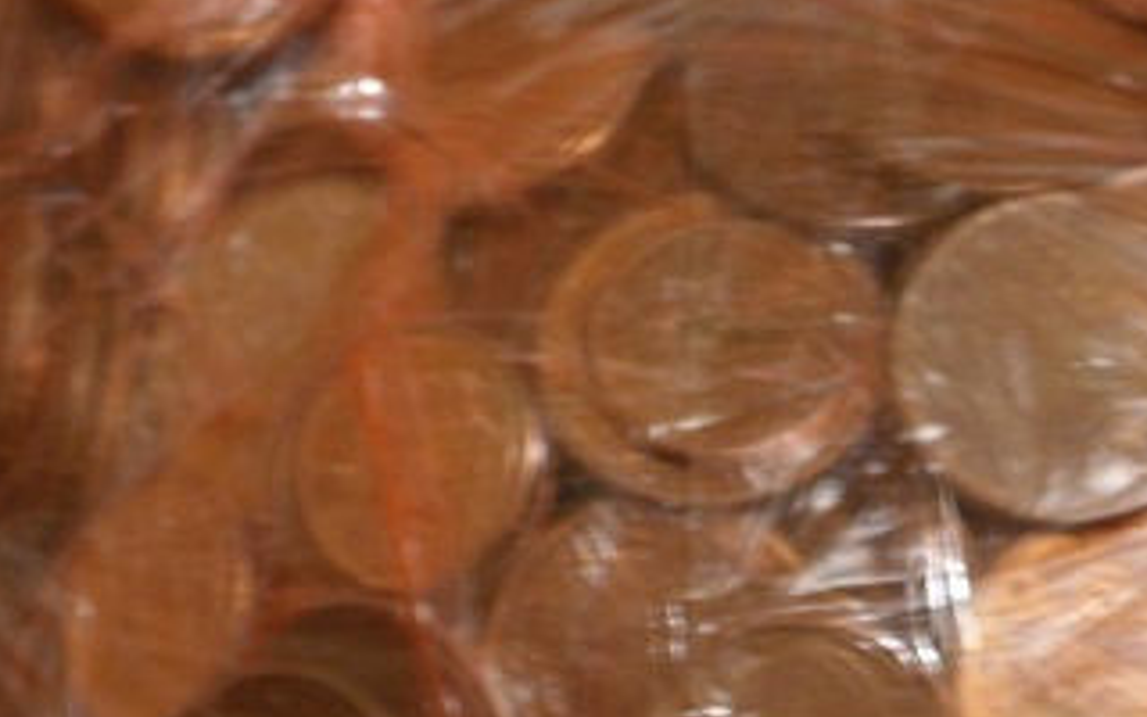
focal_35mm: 374
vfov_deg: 3.5
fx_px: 11691
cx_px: 860
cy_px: 900
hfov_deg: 5.6
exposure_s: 1/2.5
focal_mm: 23.31
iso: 50
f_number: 3.6
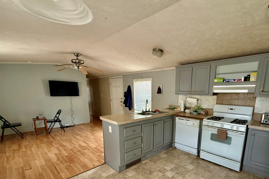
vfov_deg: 65.6
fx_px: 134
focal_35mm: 18
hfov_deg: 88.9
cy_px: 119
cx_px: 161
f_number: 2.2
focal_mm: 2.22
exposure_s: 1/78
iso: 320
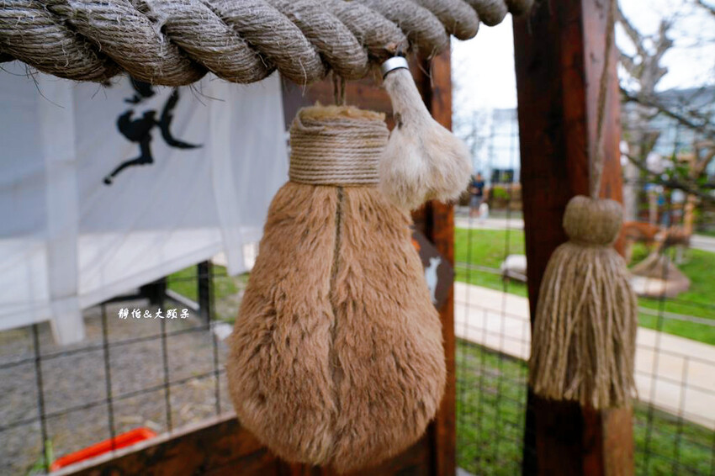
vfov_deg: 53.1
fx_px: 476
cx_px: 358
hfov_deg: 73.8
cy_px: 238
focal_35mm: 24
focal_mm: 24
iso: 320
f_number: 8
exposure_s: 1/160
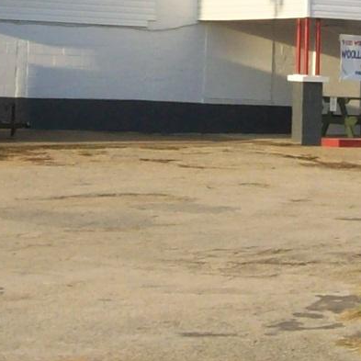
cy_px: 11
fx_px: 1959
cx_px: 197
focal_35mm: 166
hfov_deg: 10.5
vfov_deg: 10.5
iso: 80
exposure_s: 1/268
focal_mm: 6
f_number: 4.8
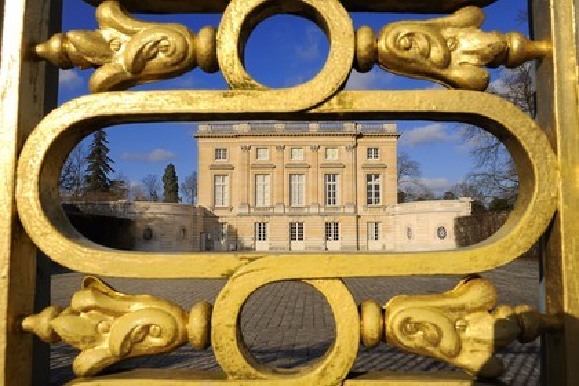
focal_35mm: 27
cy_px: 193
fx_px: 434
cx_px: 290
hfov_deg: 67.4
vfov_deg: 47.9
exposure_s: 1/125
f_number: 22
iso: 200
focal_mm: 27
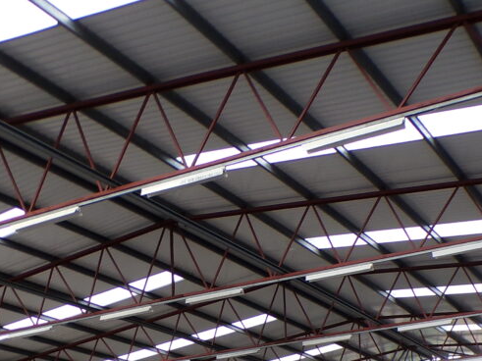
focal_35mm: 65
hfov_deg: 29.8
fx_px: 905
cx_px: 241
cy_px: 458
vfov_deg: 20.7
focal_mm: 4.3
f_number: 3
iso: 137
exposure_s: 1/34
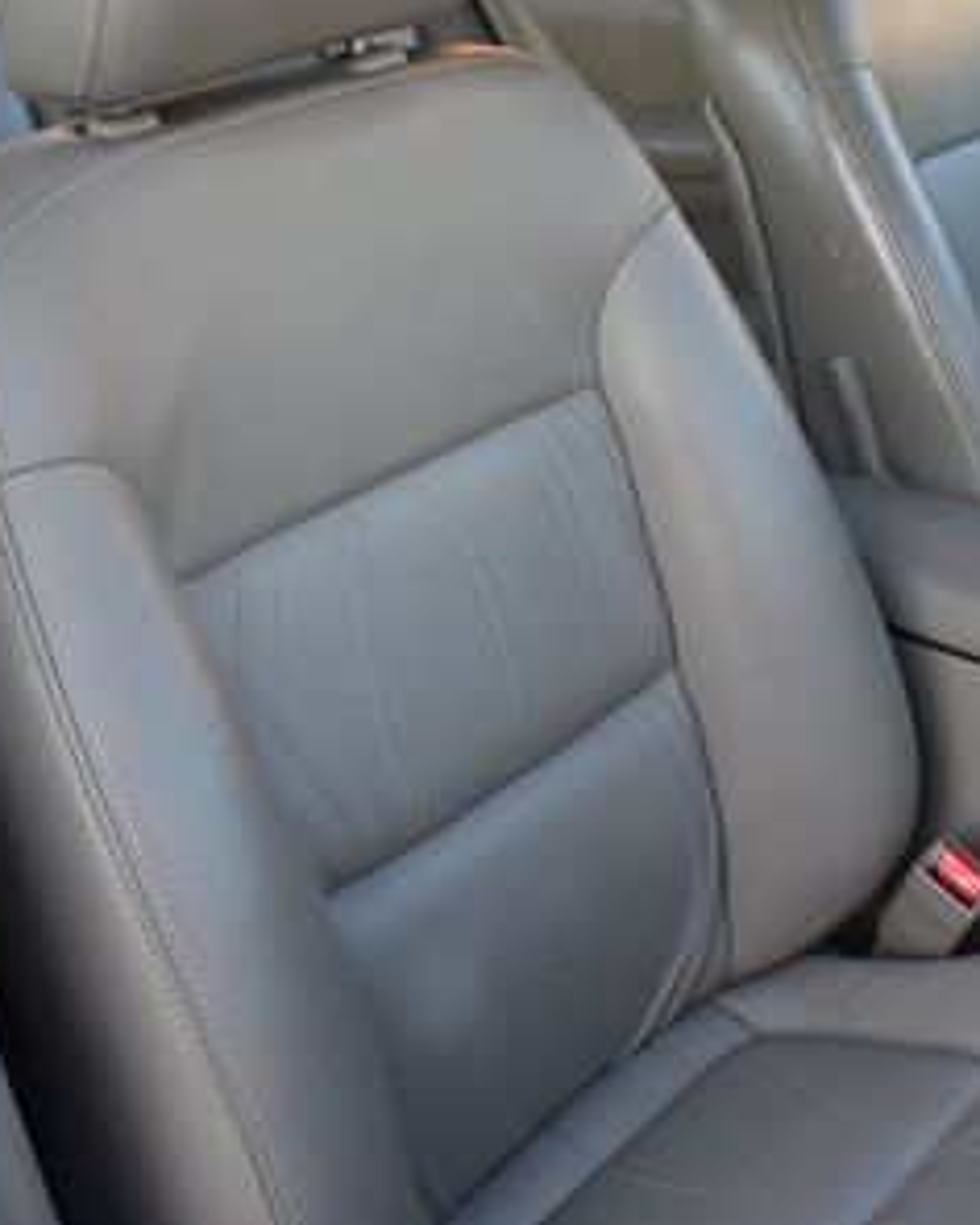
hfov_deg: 27.4
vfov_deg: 33.7
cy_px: 378
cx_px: 673
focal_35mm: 55
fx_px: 1994
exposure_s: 1/50
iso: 400
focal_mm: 18
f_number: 8
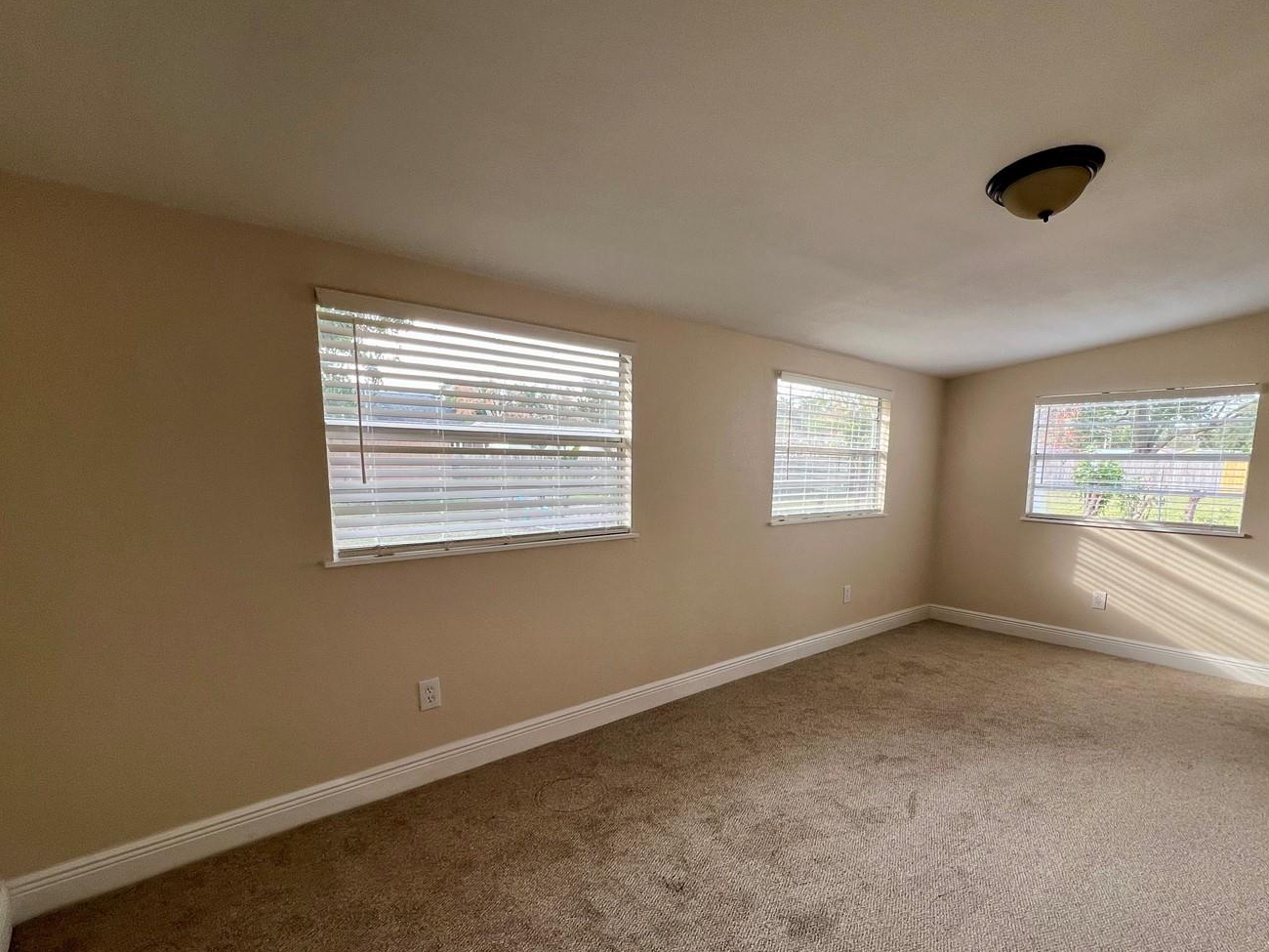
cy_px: 543
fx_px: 587
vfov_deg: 77.7
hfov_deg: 93.9
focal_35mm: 16
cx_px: 719
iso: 50
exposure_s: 1/99
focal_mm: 1.57
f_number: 1.8
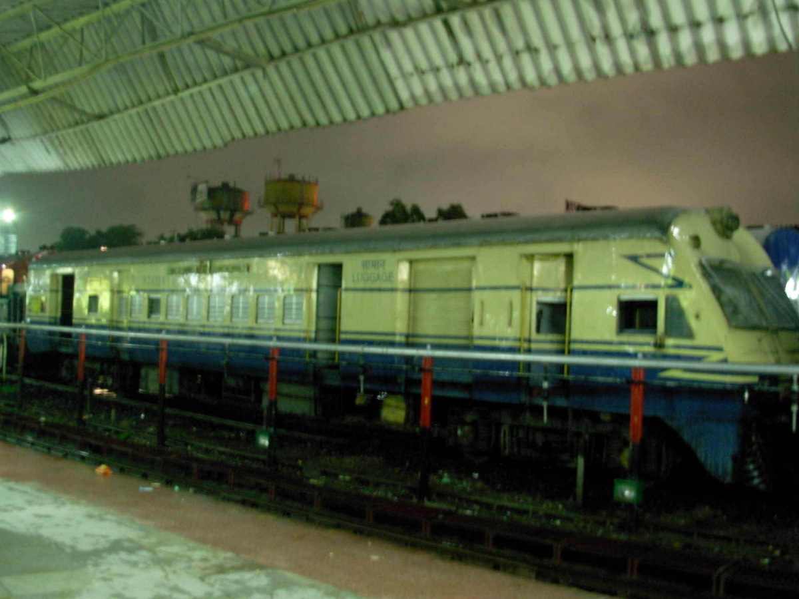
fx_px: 877
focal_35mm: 38
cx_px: 400
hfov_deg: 49.0
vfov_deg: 37.7
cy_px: 300
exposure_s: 1.83
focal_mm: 6.3
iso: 159
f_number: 2.9
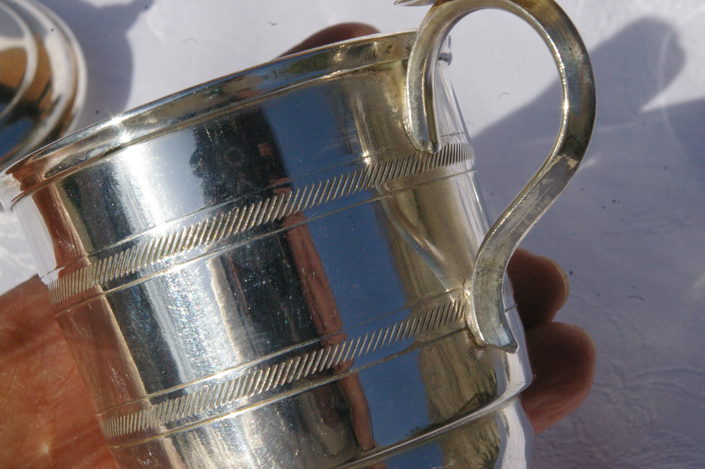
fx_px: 763
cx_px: 352
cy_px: 234
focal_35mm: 39
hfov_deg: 49.6
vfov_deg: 34.1
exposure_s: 1/1000
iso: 1600
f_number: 13
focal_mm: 26
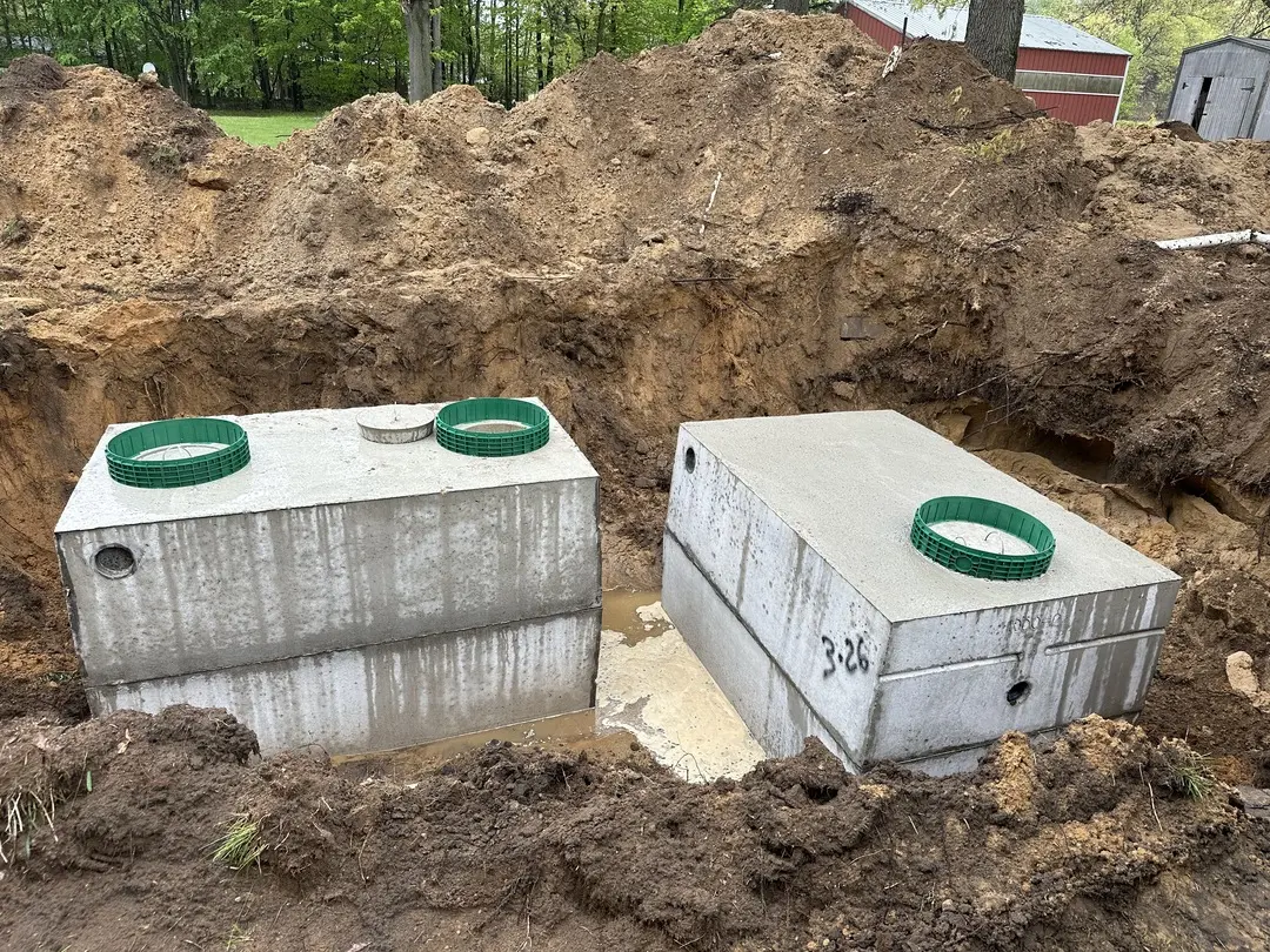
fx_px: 881
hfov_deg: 71.6
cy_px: 476
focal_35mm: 24
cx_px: 635
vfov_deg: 56.8
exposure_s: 1/414
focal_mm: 6.9
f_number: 1.8
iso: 80
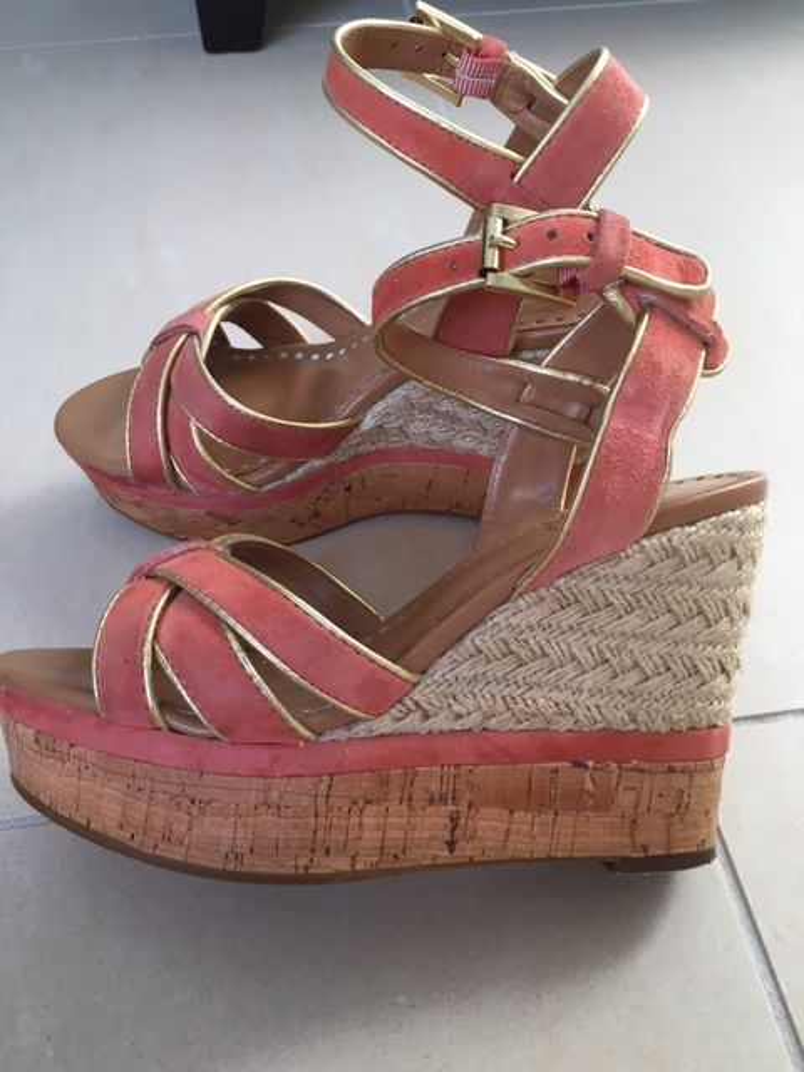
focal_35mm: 29
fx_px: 898
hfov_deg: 48.2
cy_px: 536
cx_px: 402
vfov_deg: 61.7
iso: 40
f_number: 2.2
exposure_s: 1/33
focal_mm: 4.15
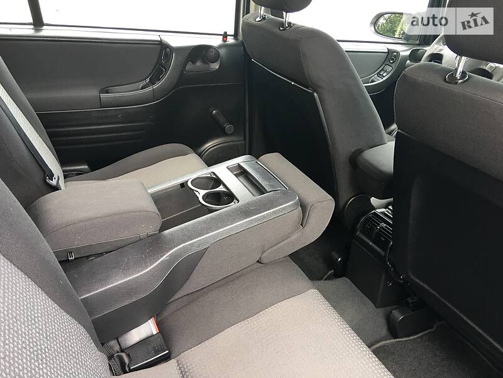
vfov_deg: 48.2
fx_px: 421
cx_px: 252
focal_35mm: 29
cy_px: 189
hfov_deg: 61.7
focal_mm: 4.2
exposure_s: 1/33
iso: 50
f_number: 2.2
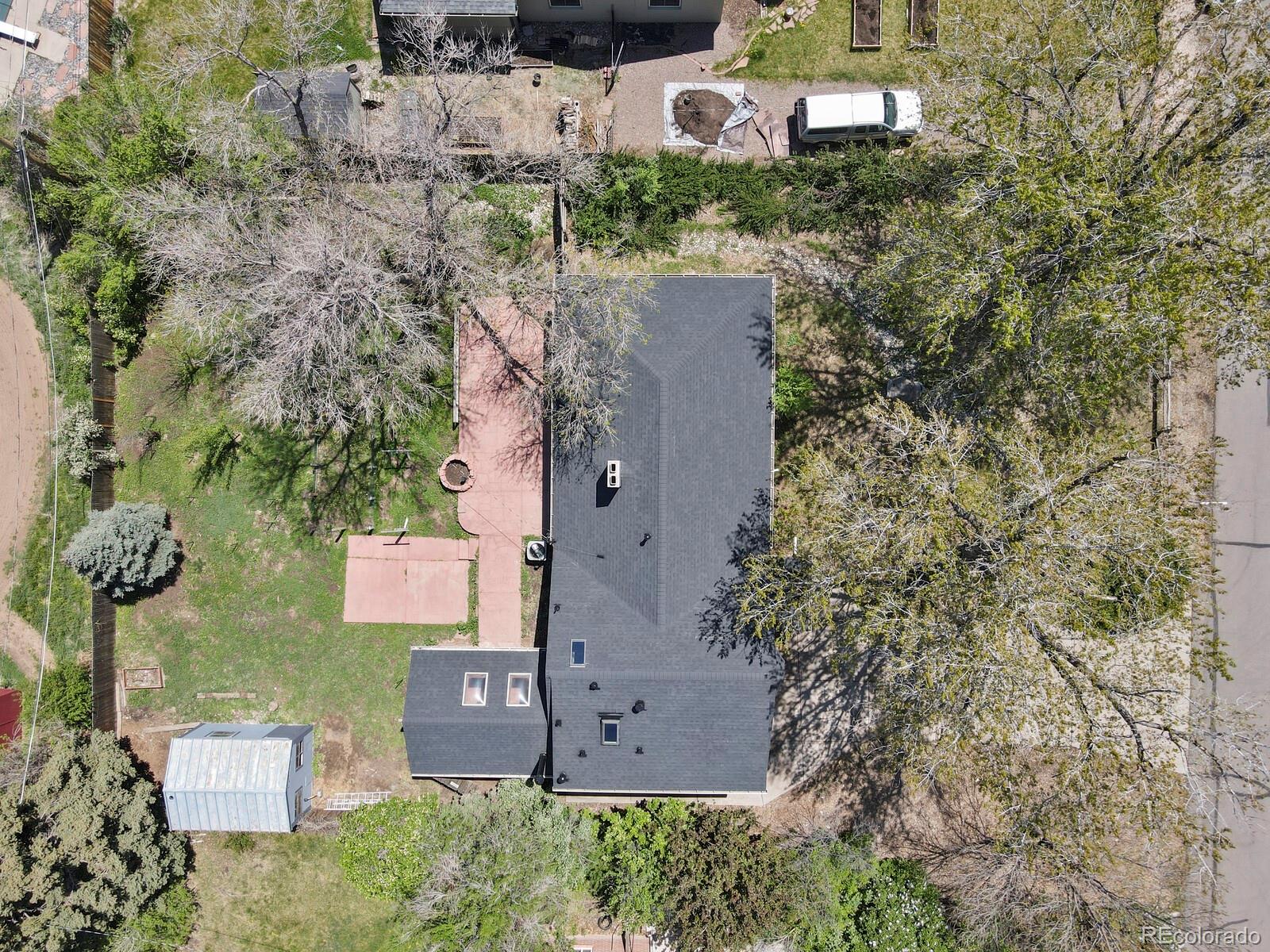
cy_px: 476
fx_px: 881
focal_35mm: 24
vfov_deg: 56.8
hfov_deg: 71.6
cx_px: 635
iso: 100
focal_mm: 4.5
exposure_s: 1/320
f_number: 2.8
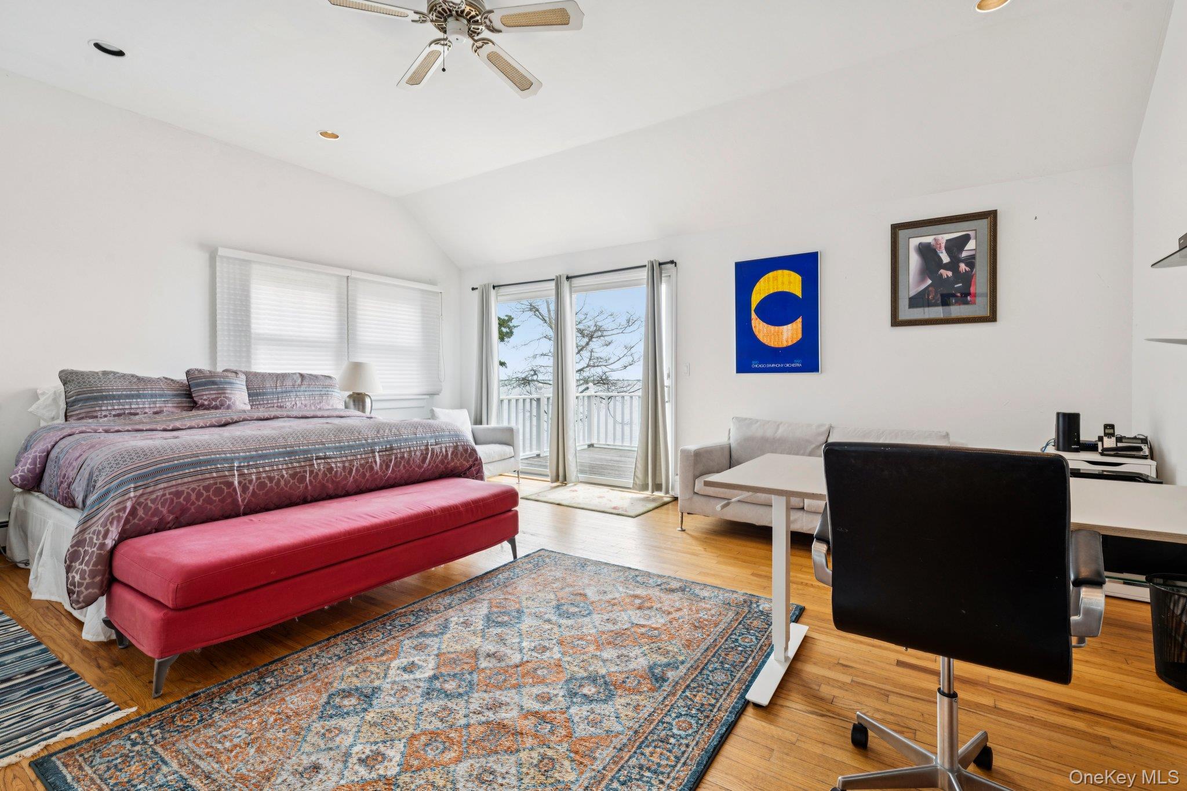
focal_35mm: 16
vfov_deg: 73.7
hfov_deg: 96.7
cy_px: 396
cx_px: 594
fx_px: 527
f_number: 9
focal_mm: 16
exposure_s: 1/13
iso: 160
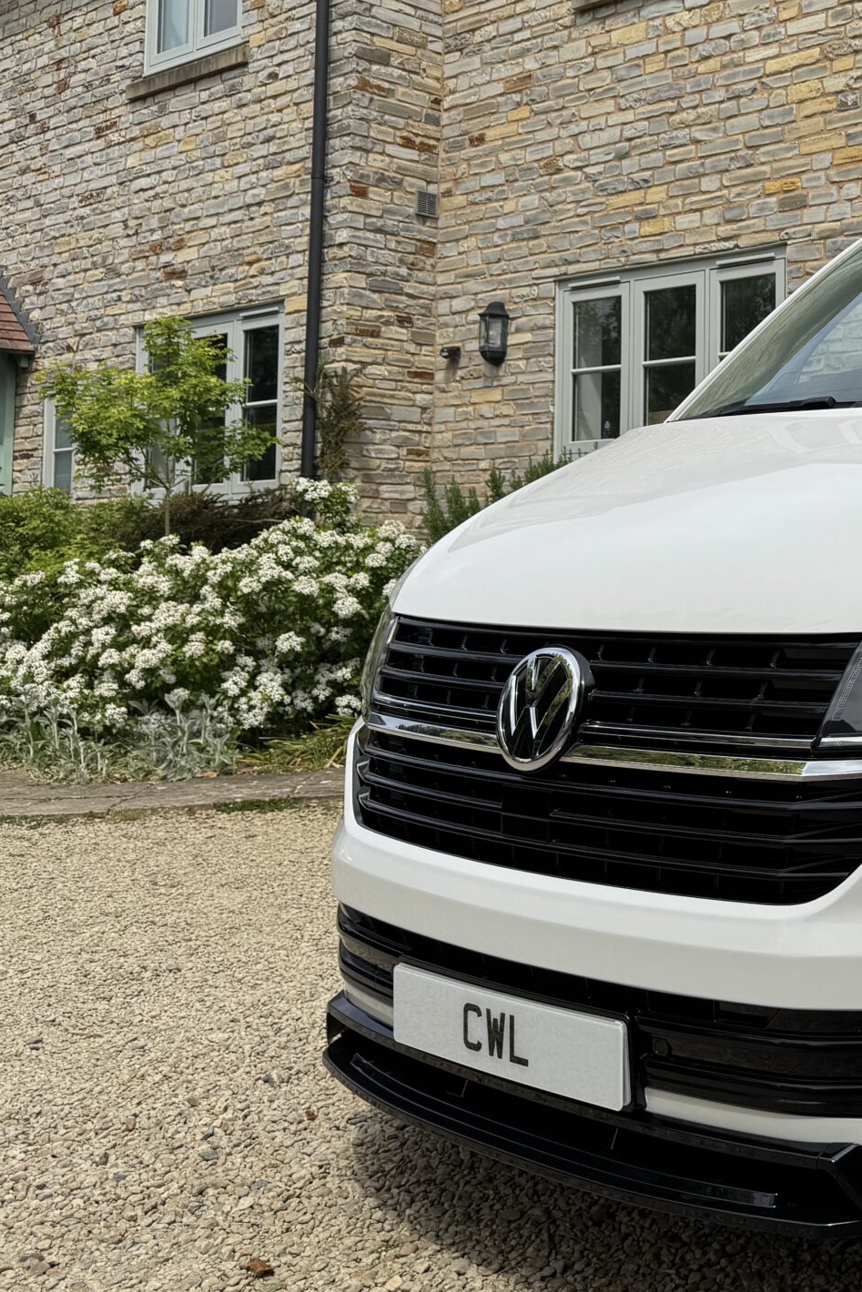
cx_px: 1073
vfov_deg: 43.2
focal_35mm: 45
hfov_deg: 26.1
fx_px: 1616
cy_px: 478
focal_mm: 6.76
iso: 80
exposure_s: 1/5814
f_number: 1.78
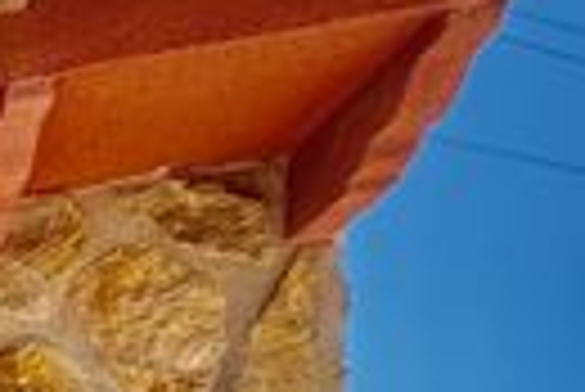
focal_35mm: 79
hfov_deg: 14.2
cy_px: 955
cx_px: -889
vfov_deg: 12.9
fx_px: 1285
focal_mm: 2.22
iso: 40
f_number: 2.2
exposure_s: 1/505
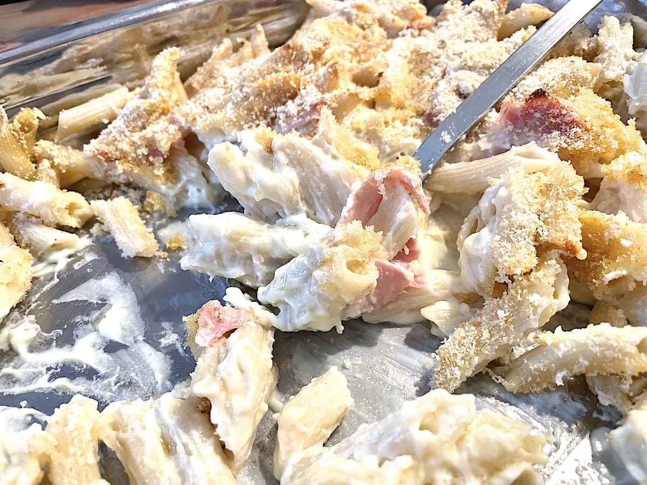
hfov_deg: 67.3
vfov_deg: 53.1
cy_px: 242
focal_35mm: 26
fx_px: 486
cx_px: 324
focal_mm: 4.2
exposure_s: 1/50
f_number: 1.6
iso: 200
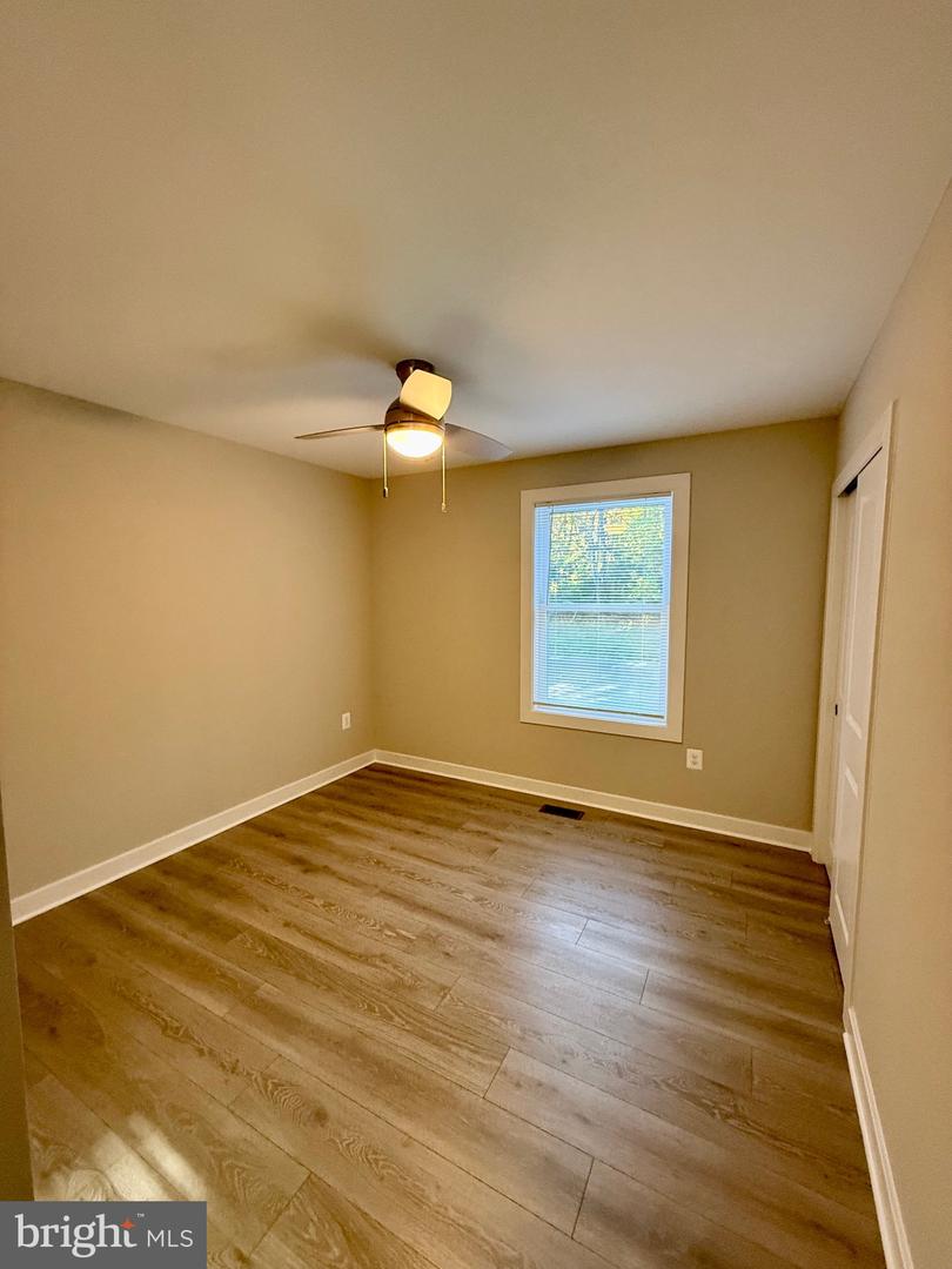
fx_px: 513
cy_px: 634
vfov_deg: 102.1
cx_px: 476
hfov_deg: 85.7
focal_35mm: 14
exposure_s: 1/60
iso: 320
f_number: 2.2
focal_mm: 2.22
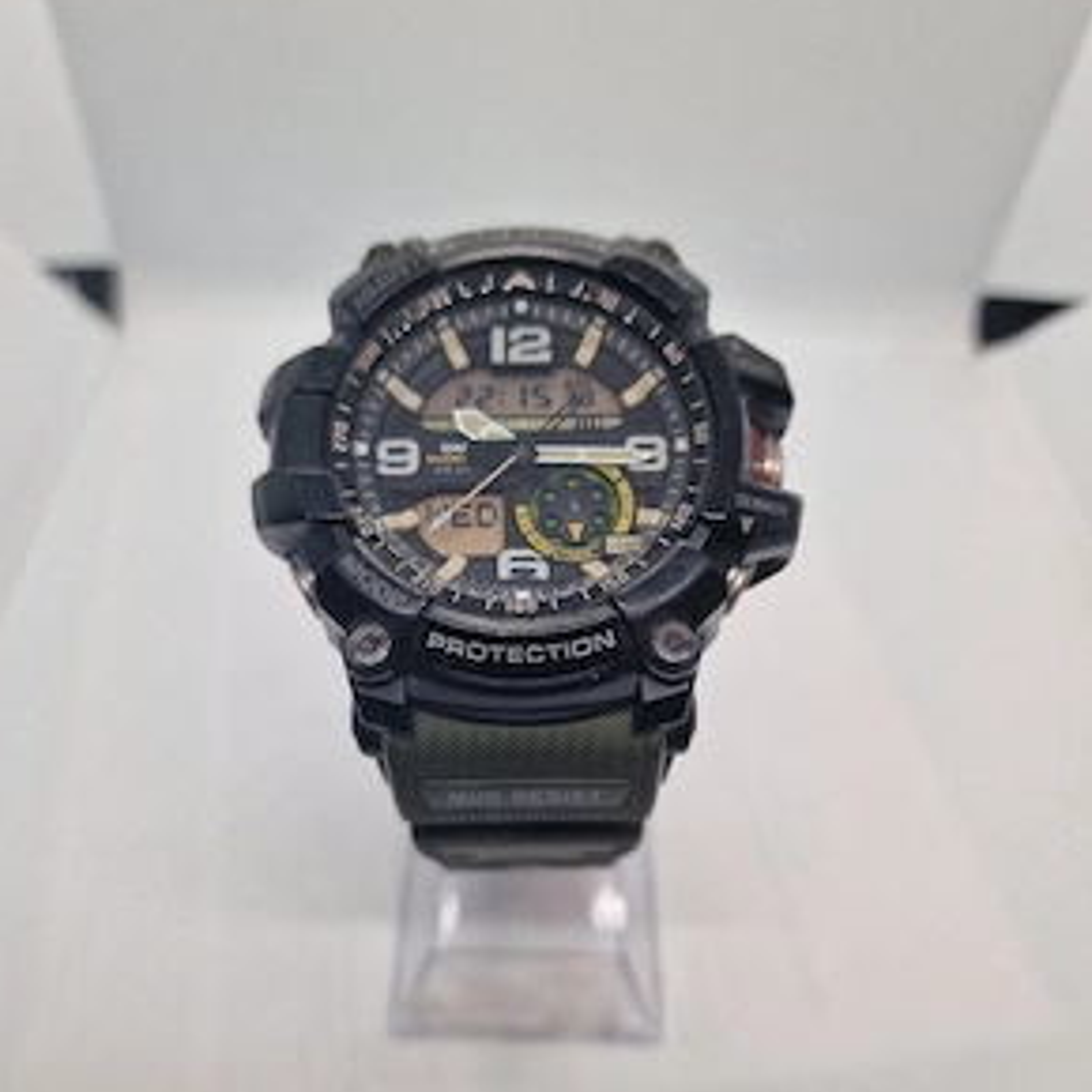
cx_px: 531
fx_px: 999
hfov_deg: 57.3
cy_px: 610
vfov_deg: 57.1
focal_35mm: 28
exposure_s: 1/182
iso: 50
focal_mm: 6.4
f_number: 1.8
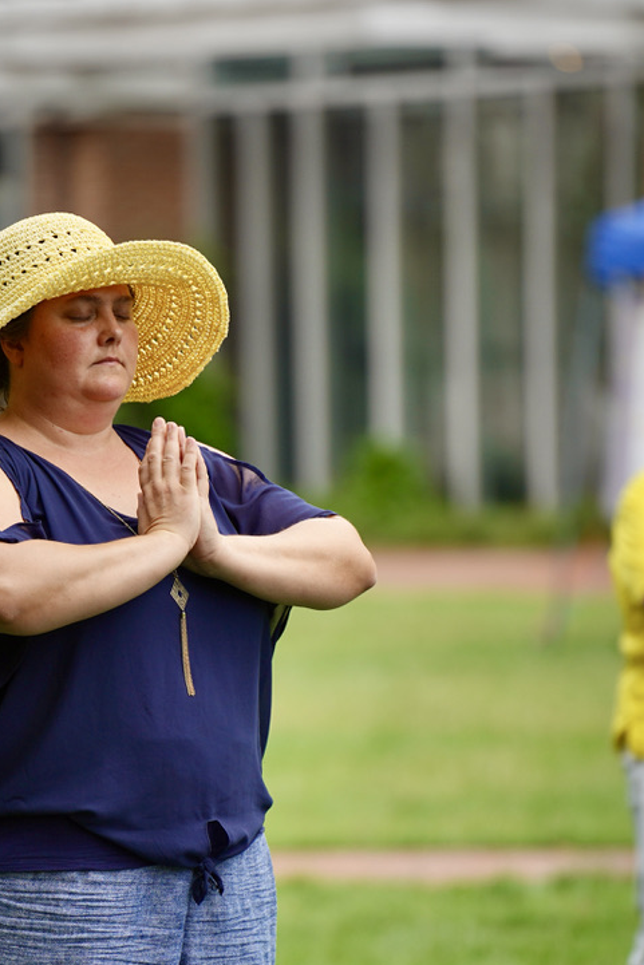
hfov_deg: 5.1
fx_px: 7268
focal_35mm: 271
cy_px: 483
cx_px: 355
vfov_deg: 7.6
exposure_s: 1/800
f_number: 2.8
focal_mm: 180
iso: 80
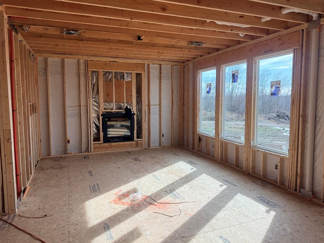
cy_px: 120
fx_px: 234
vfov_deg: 54.9
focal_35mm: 25
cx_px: 163
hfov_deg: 69.4
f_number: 1.78
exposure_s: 1/943
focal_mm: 6.76
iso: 100
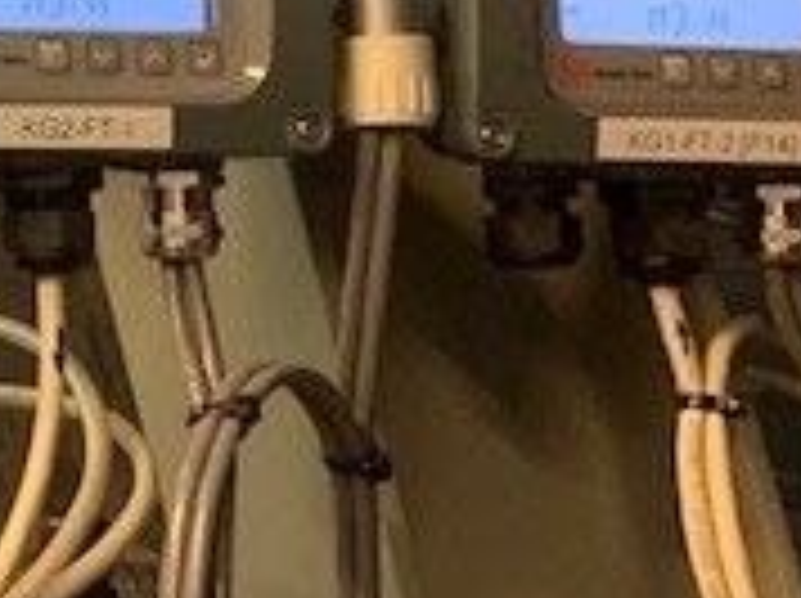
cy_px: -22
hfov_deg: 14.2
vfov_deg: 12.5
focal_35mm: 117
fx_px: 2704
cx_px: -792
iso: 320
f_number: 1.8
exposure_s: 1/50
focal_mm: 4.25
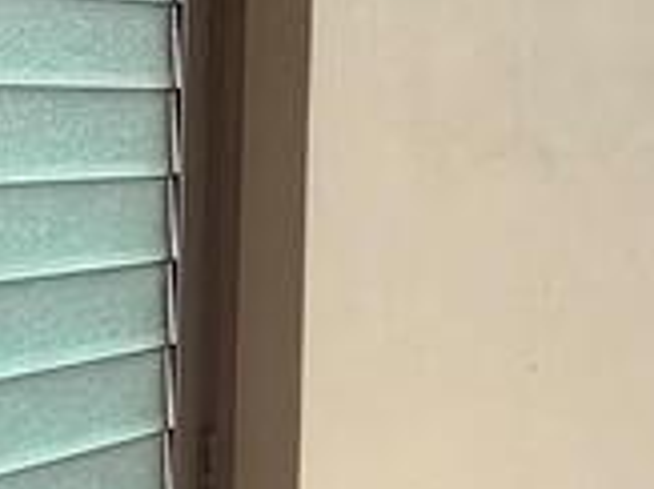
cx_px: 506
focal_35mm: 152
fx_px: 2870
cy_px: 297
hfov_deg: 13.0
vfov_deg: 9.7
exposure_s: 1/3401
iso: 25
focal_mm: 3.3
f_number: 2.4
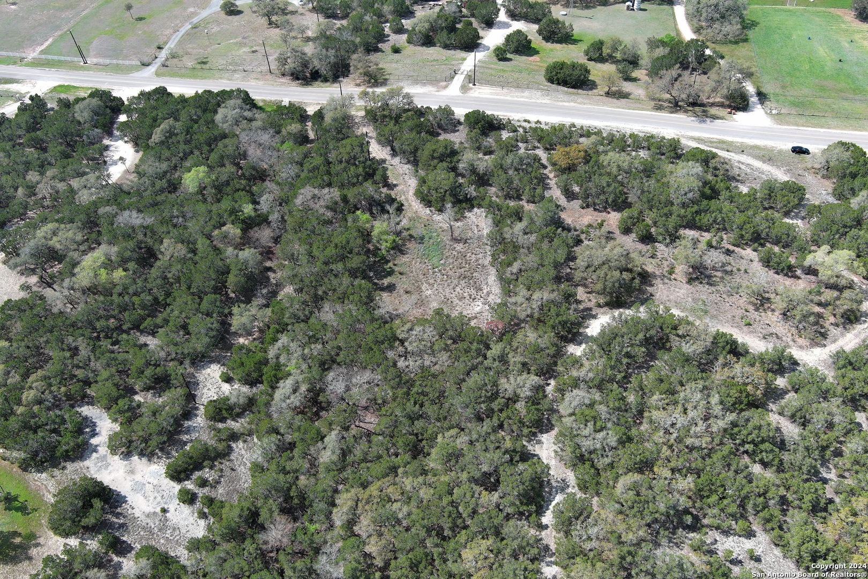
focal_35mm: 29
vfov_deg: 45.0
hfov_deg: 63.7
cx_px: 434
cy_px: 290
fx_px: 699
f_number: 2.8
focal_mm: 10.57
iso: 100
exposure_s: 1/683
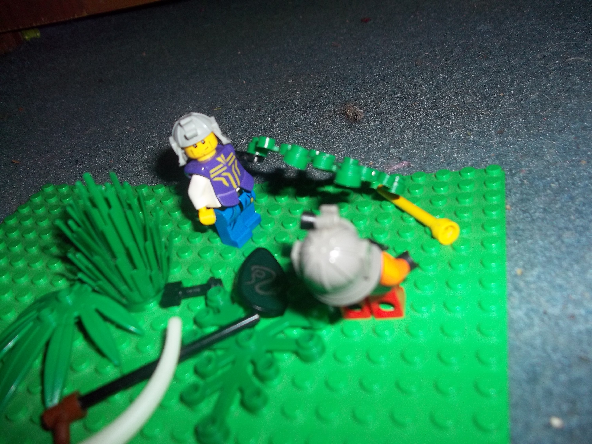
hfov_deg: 56.8
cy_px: 222
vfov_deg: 44.2
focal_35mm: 32
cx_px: 296
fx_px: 547
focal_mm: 5.7
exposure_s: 1/60
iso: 80
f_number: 2.9
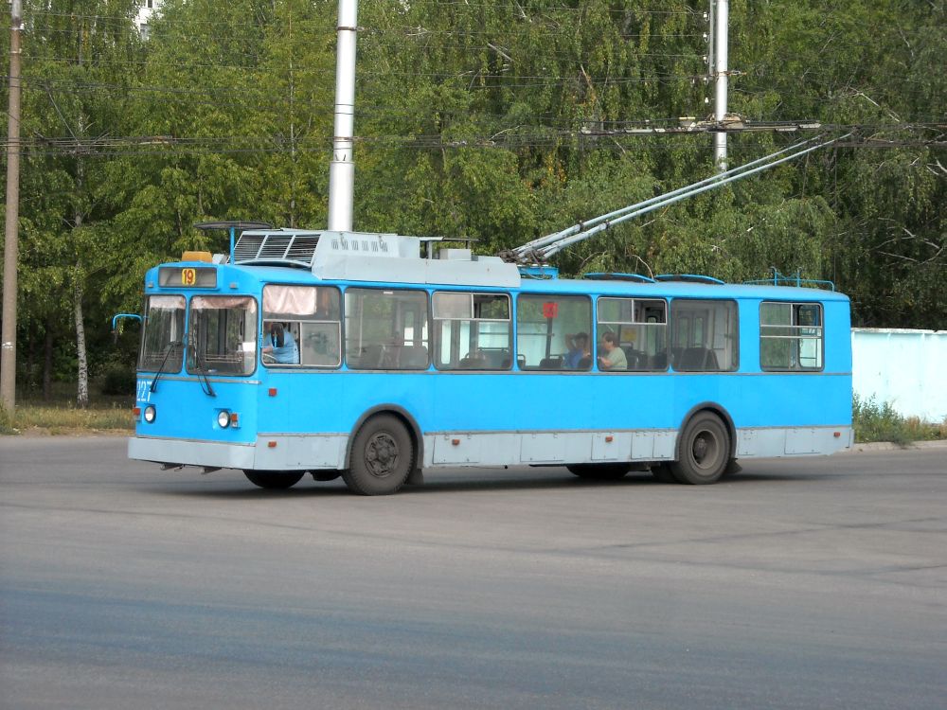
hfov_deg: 18.7
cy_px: 355
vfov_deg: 14.1
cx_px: 474
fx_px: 2873
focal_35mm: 105
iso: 109
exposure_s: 1/250
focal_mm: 17.1
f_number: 4.7
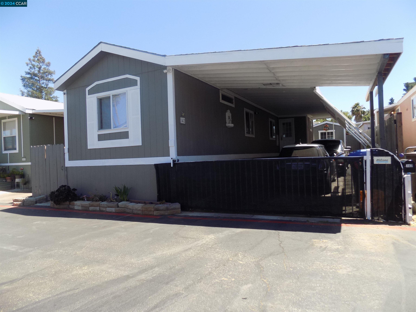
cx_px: 208
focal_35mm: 23
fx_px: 276
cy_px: 156
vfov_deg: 58.9
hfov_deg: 73.9
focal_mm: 4
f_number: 3.1
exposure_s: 1/400
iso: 80
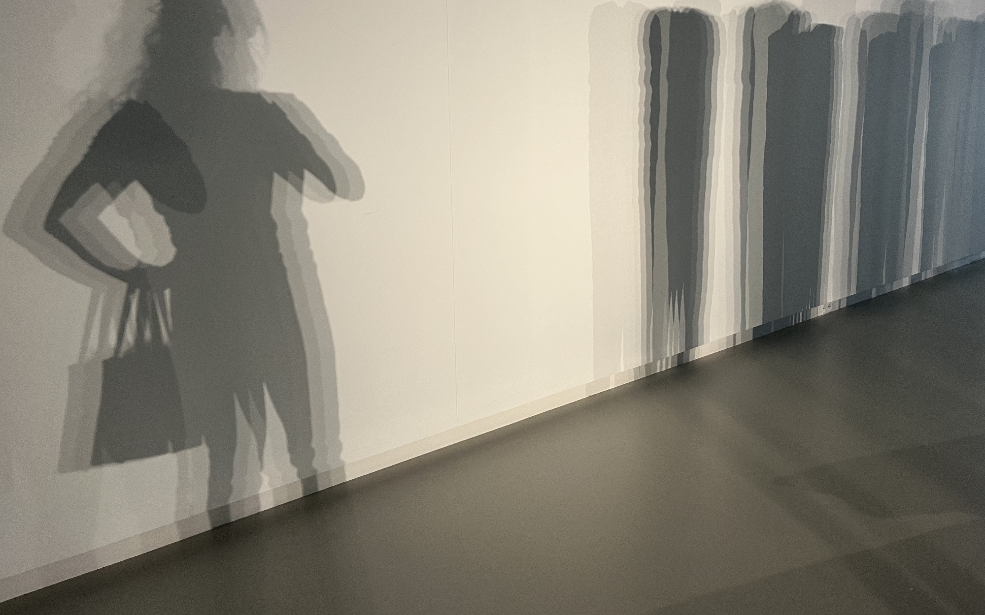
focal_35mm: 28
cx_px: 497
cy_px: 248
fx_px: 752
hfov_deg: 66.5
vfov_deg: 44.3
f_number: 1.6
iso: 160
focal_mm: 5.1
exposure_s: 1/60
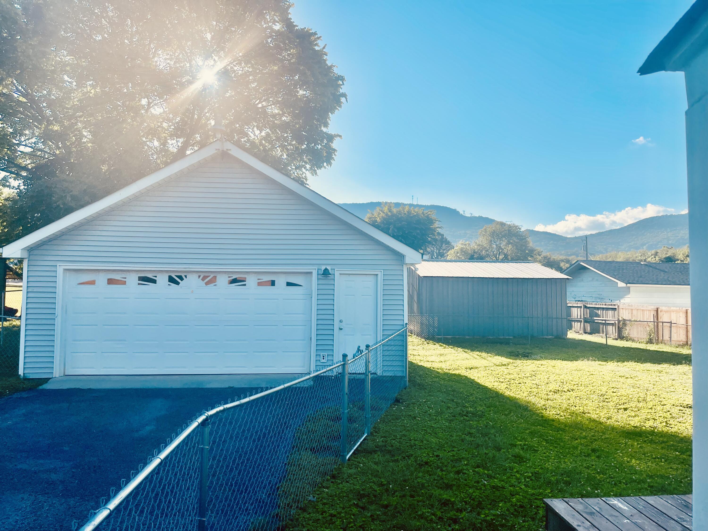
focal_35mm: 25
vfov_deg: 54.9
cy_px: 266
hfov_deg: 69.4
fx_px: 511
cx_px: 354
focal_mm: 5.1
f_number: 1.6
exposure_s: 1/3663
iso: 32
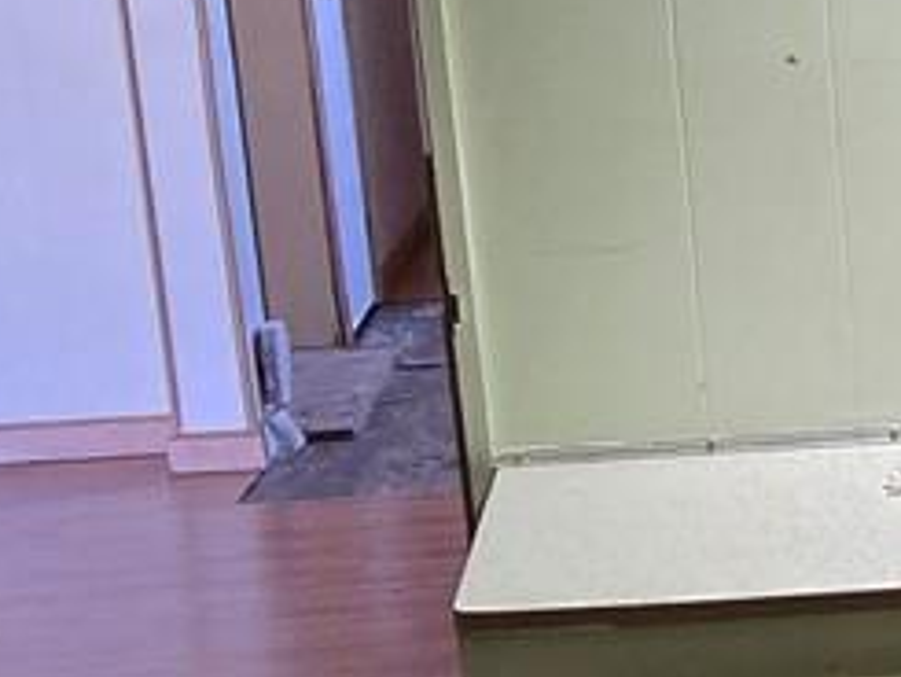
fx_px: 2214
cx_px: 1765
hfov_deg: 17.2
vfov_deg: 17.3
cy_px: 442
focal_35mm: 85
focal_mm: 2.2
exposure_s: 1/60
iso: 160
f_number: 2.2
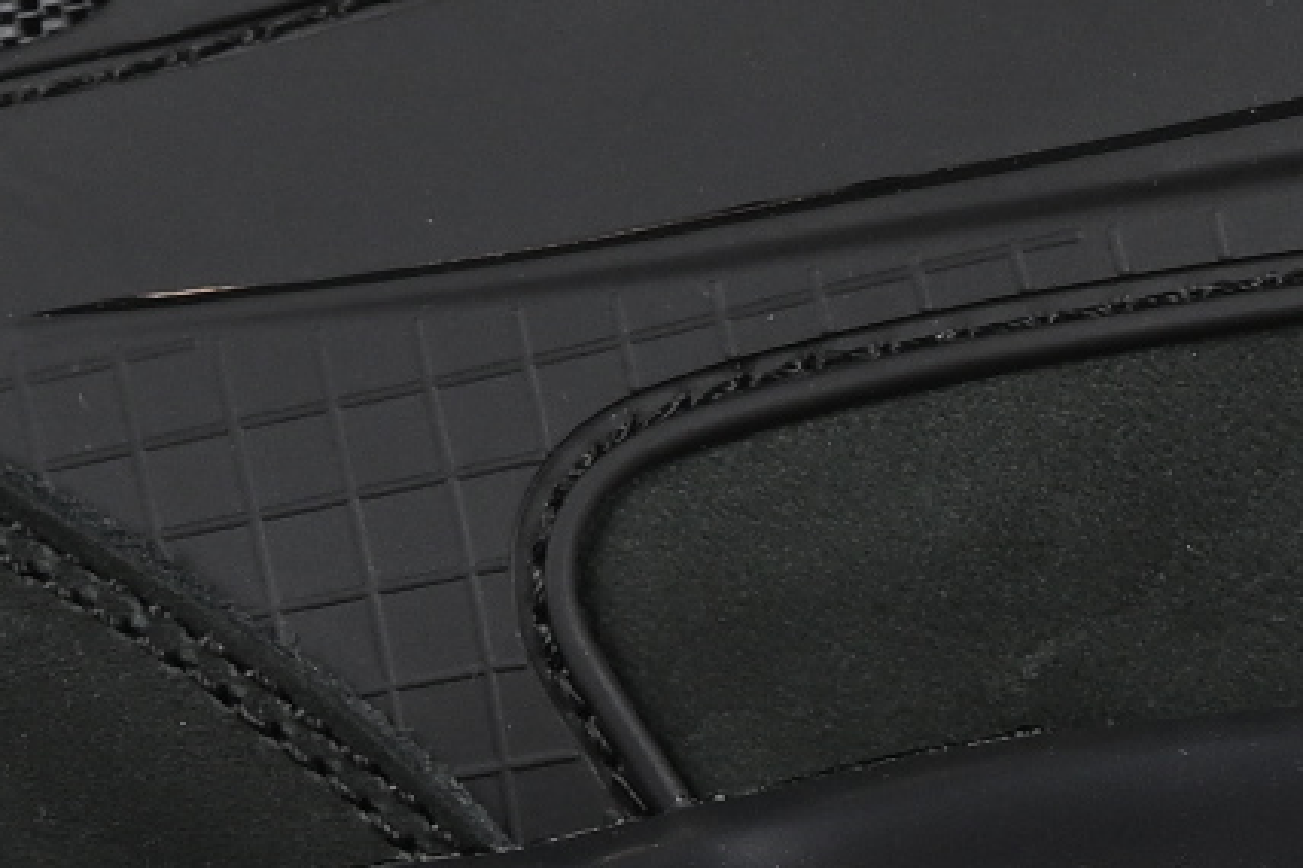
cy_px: -171
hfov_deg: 4.2
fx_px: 17655
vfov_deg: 2.8
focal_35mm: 488
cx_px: -158
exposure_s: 1/50
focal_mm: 50
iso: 160
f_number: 6.3
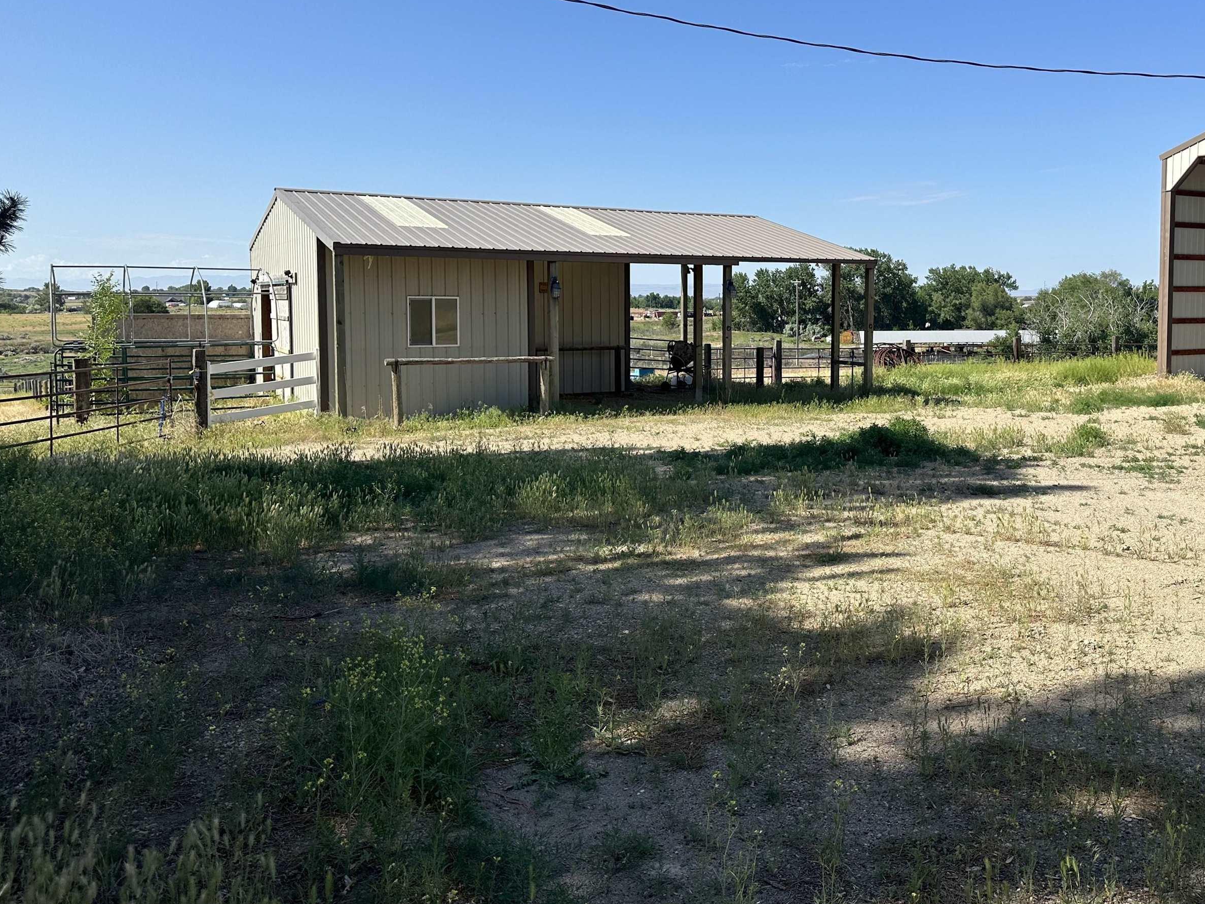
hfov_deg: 57.5
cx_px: 767
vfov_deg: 45.2
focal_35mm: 31
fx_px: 1079
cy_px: 352
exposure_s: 1/4545
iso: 80
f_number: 1.78
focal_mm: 6.86
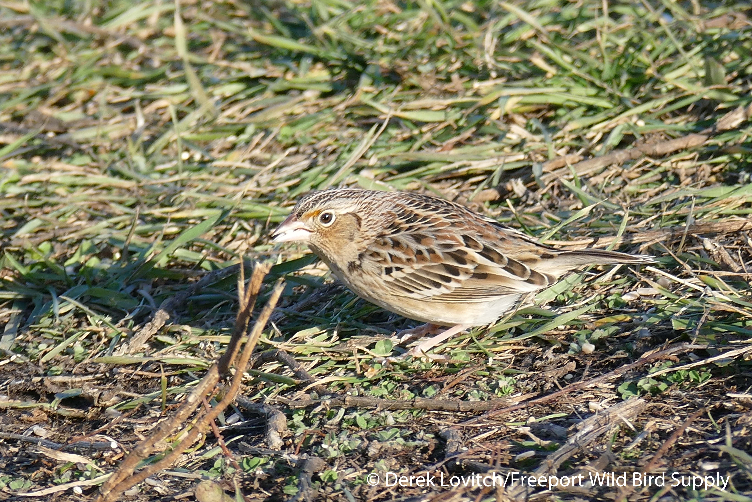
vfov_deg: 1.7
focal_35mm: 800
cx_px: 376
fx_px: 16710
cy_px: 251
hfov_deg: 2.6
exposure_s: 1/500
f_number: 4
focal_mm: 146
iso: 125
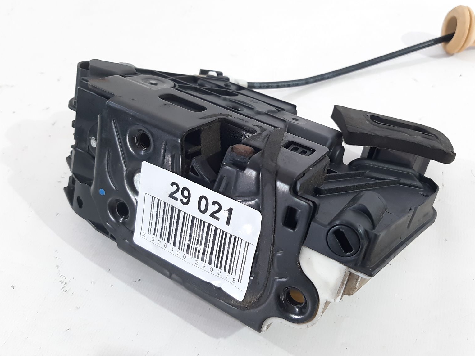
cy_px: 162
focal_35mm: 30
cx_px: 262
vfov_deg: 46.7
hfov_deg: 59.8
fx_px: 412
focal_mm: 3.93
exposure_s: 1/50
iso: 100
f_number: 1.7
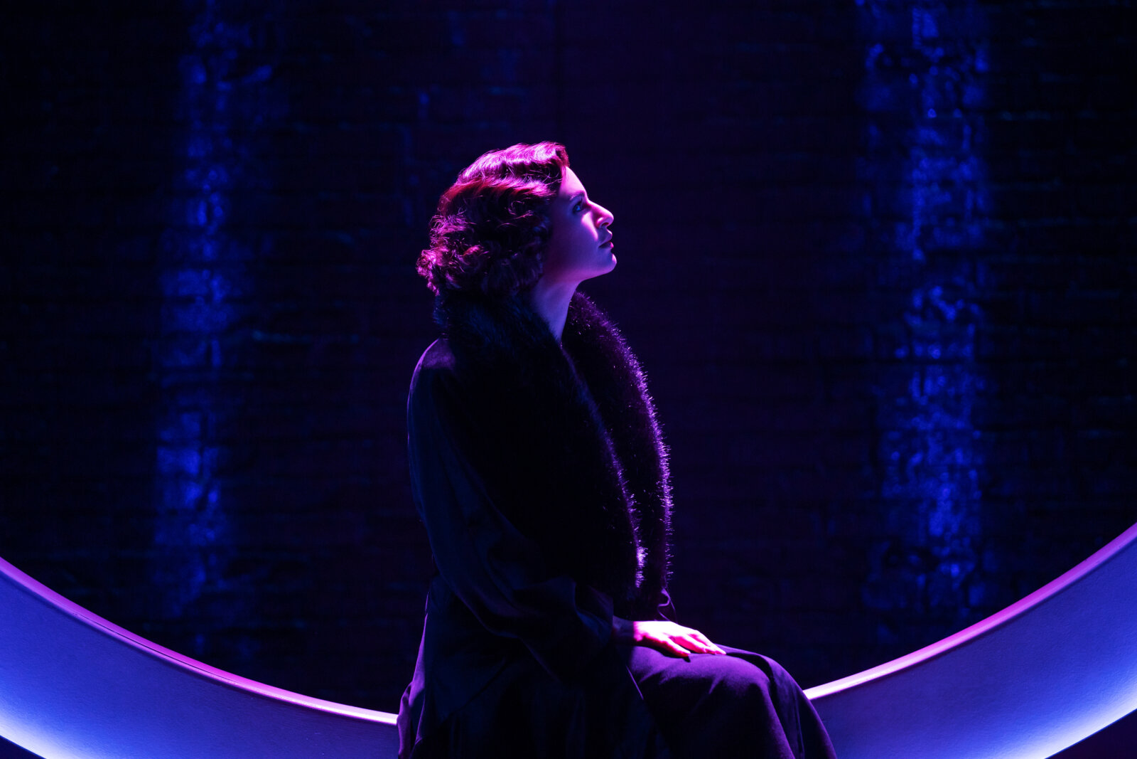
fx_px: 5022
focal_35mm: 159
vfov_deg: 8.6
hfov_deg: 12.9
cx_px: 568
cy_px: 380
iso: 4000
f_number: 3.5
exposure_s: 1/400
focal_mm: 159
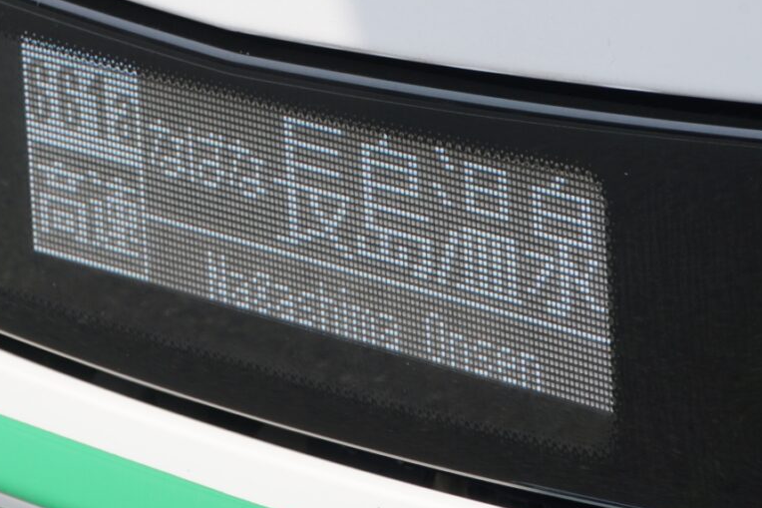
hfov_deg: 4.1
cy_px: 220
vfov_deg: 2.7
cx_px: 289
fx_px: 10644
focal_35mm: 503
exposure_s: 1/100
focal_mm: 250
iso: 100
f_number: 11
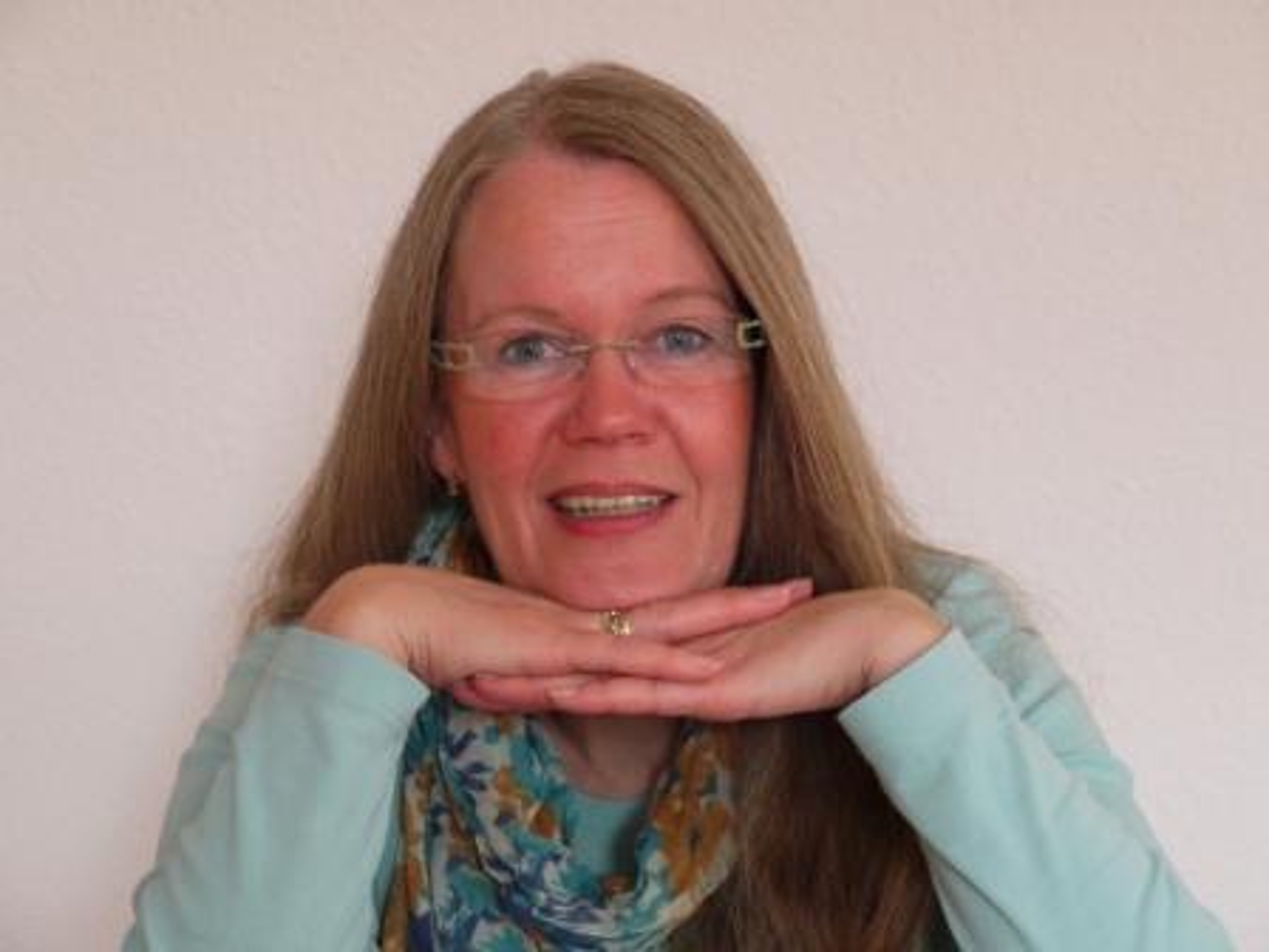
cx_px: 634
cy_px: 476
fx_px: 3079
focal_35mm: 84
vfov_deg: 17.6
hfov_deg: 23.3
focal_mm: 42
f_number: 5.6
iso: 400
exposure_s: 1/13
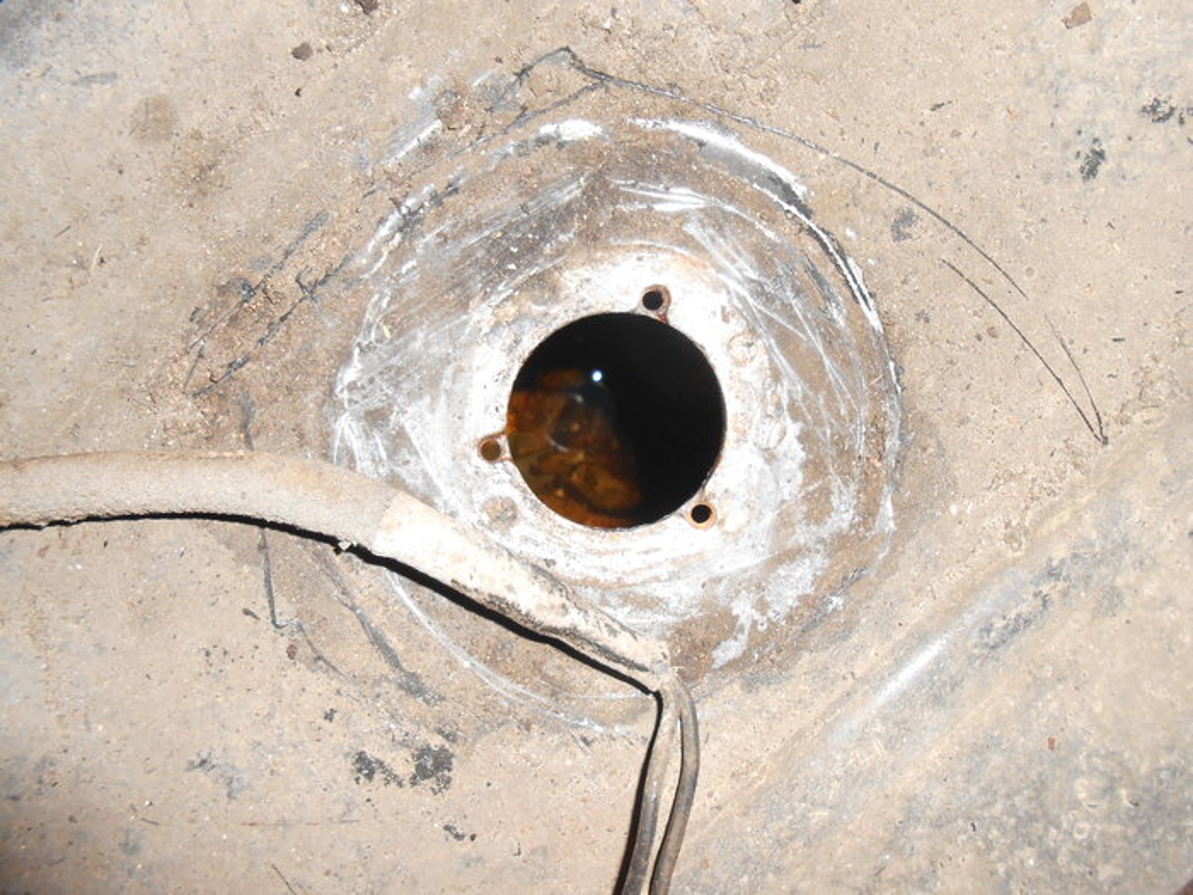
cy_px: 448
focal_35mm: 26
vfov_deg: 53.1
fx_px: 896
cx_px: 596
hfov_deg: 67.3
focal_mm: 4.6
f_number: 11.5
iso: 200
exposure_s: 1/25
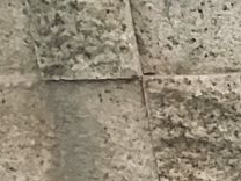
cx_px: 695
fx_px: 1560
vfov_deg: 6.2
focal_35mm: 224
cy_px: 523
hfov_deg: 7.8
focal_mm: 3.3
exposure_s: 1/33
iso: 50
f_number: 2.4
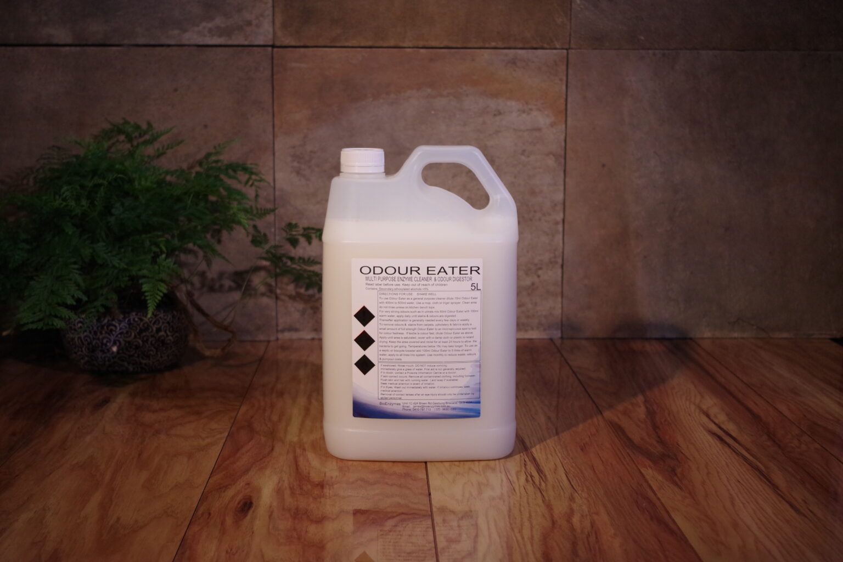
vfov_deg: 27.5
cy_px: 281
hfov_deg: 40.3
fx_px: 1147
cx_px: 422
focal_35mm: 49
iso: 1600
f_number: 4
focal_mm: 32.5
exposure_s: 1/125
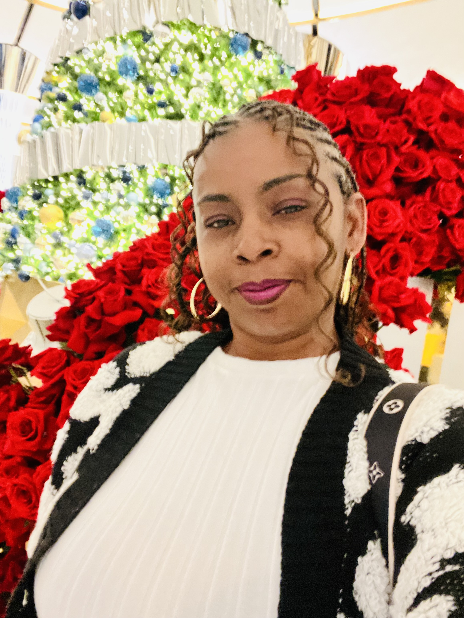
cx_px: 232
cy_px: 309
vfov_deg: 60.0
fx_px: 536
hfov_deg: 46.8
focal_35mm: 30
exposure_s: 1/20
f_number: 2.2
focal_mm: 2.71
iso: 800
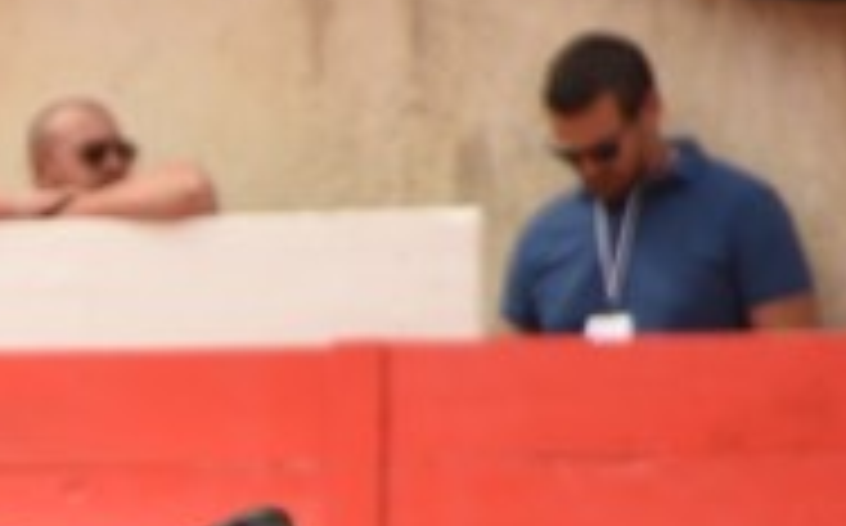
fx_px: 33760
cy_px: 847
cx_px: -1004
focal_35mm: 1466
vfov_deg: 0.9
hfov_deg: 1.4
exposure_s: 1/800
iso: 400
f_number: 7.1
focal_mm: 300
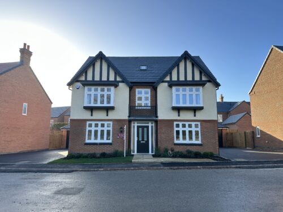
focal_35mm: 24
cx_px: 142
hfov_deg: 71.6
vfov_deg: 56.8
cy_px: 106
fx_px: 196
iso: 80
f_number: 1.78
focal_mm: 6.86
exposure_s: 1/745
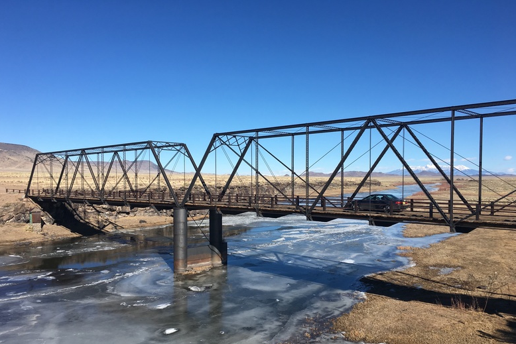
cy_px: 198
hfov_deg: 60.3
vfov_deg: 42.2
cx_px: 253
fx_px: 444
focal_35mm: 31
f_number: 2.2
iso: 25
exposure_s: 1/2198
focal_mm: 4.15
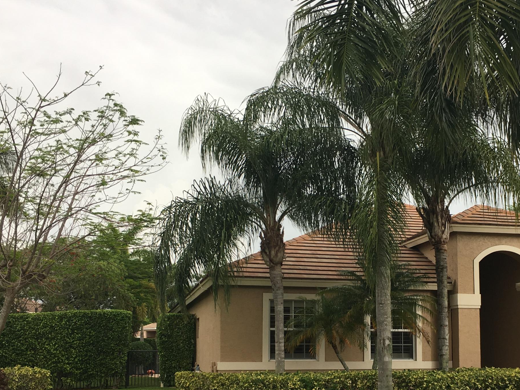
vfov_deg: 29.9
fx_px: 721
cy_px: 277
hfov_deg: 39.4
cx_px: 328
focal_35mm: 48
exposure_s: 1/143
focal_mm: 4.15
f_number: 2.2
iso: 25
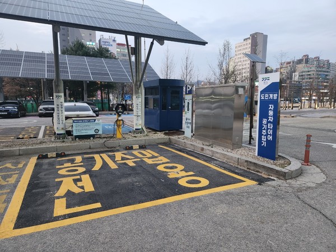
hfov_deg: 73.9
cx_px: 168
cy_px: 126
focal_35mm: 23
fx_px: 223
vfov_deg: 58.9
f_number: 1.8
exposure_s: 1/120
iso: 400
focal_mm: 5.4
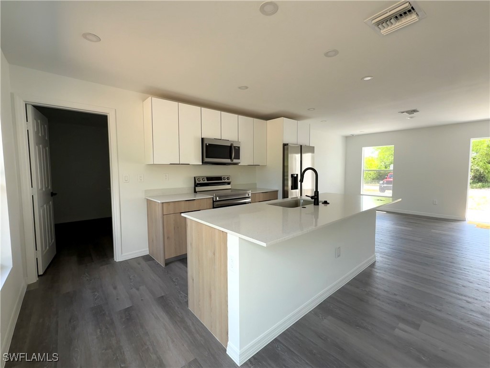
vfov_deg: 85.7
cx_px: 245
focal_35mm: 14
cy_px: 184
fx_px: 198
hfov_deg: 102.1
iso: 25
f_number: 2.2
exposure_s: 1/122
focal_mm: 2.22
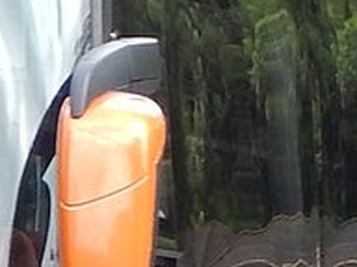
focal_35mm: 879
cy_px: 512
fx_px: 9065
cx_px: -147
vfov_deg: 1.7
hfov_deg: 2.3
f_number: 4.9
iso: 125
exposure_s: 1/100
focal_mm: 25.3
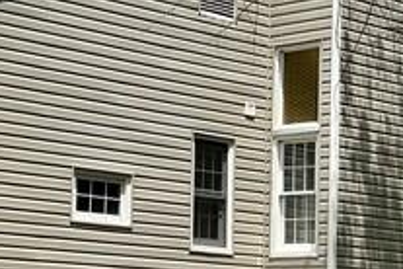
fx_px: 1500
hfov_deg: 15.2
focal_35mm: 134
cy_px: 144
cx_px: 51
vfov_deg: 10.2
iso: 50
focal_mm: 5.7
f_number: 1.5
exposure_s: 1/8000
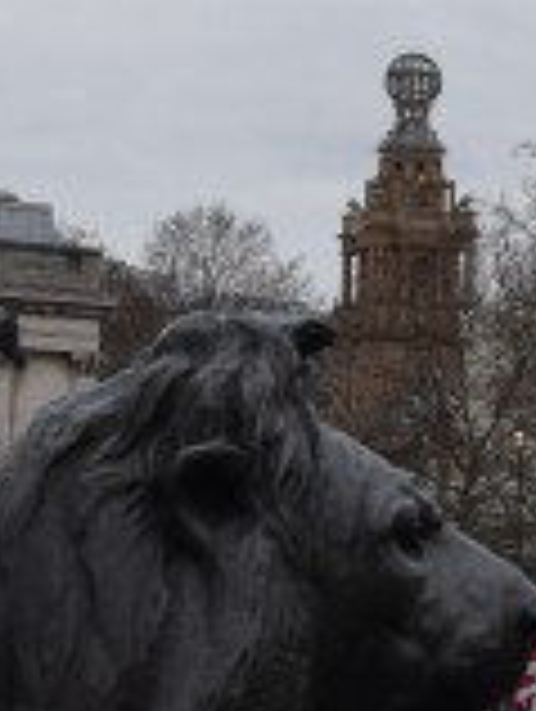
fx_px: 4221
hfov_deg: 7.3
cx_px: 266
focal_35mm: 205
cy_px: 450
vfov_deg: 9.6
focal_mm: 22
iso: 360
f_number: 8
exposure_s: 1/250
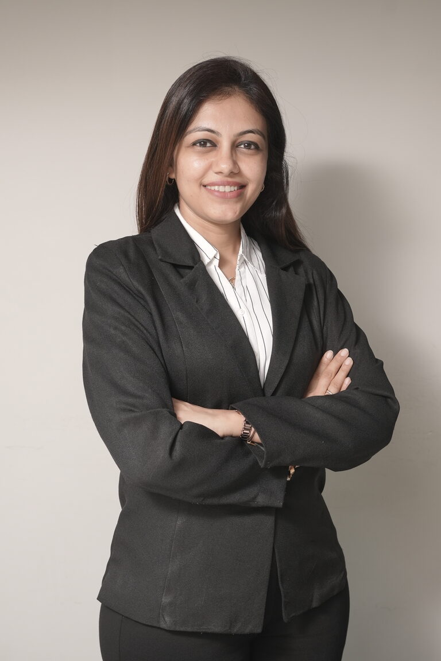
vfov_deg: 38.2
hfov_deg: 26.0
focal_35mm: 52
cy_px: 330
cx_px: 220
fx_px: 955
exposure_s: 1/200
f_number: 5
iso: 250
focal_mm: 35
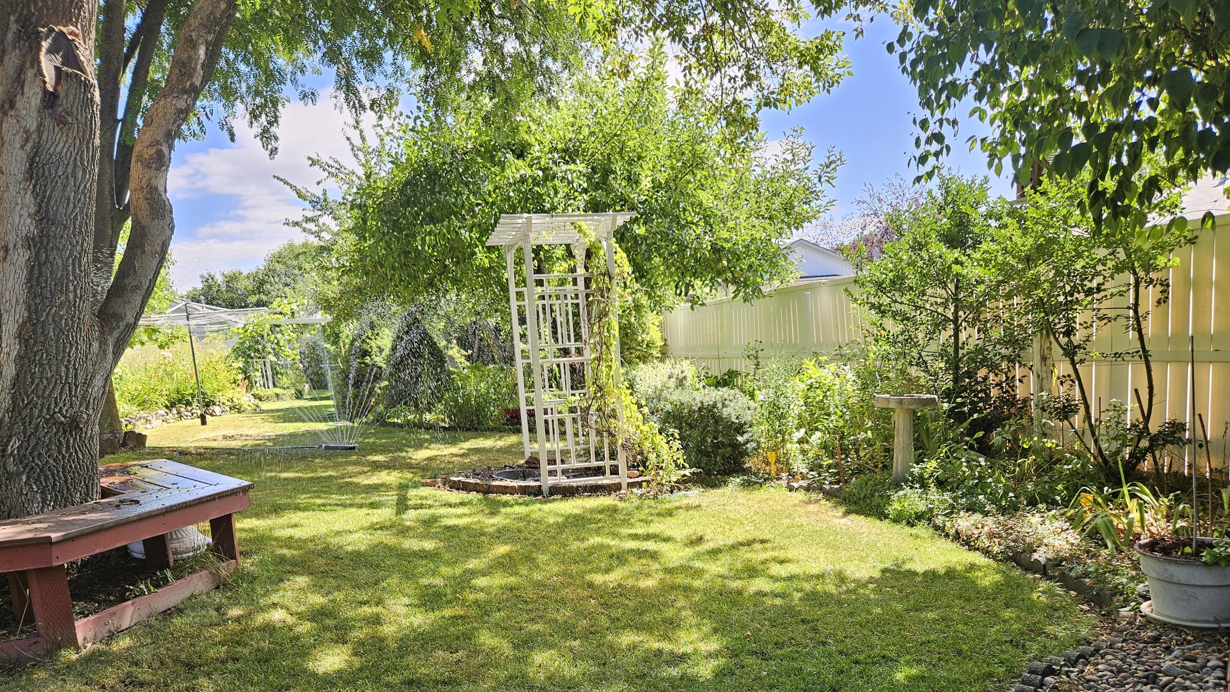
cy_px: 477
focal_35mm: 26
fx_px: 848
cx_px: 602
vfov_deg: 43.6
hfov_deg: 71.9
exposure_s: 1/234
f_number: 1.8
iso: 25
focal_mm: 5.4
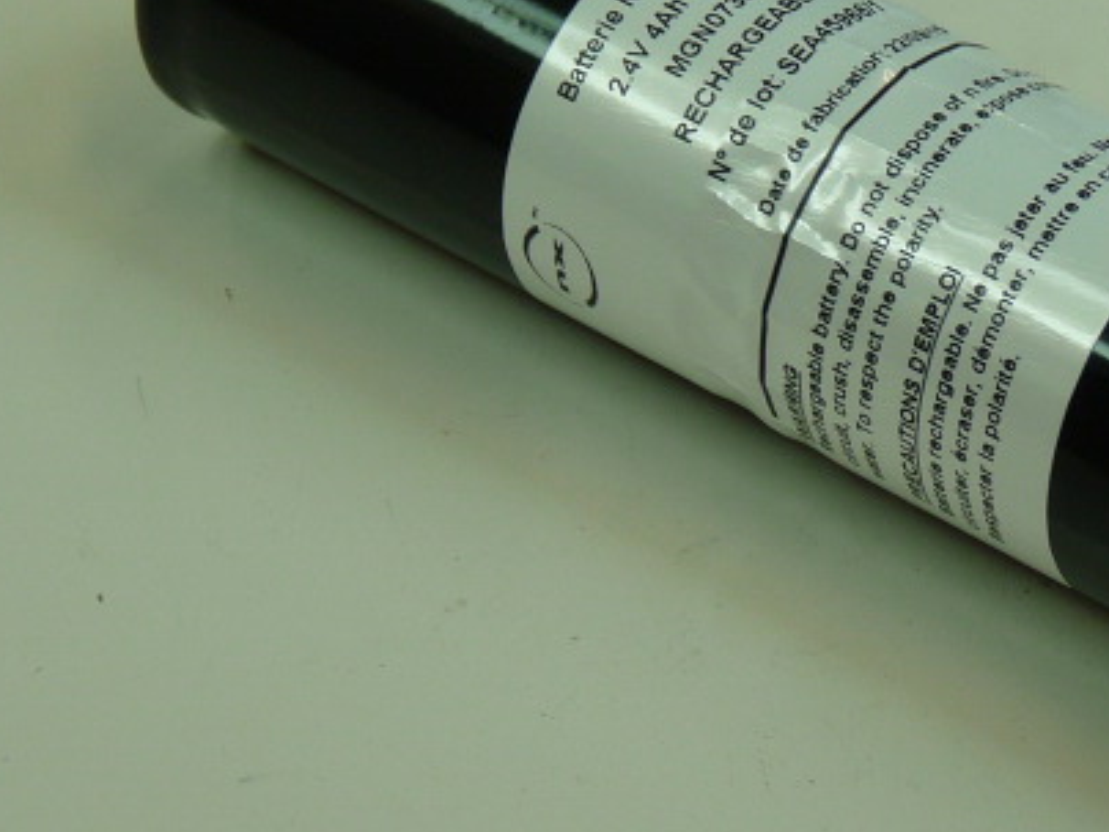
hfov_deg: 7.2
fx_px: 8778
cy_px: 261
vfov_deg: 5.4
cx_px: 796
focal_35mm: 274
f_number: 3.6
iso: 100
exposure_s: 1/100
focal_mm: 17.4
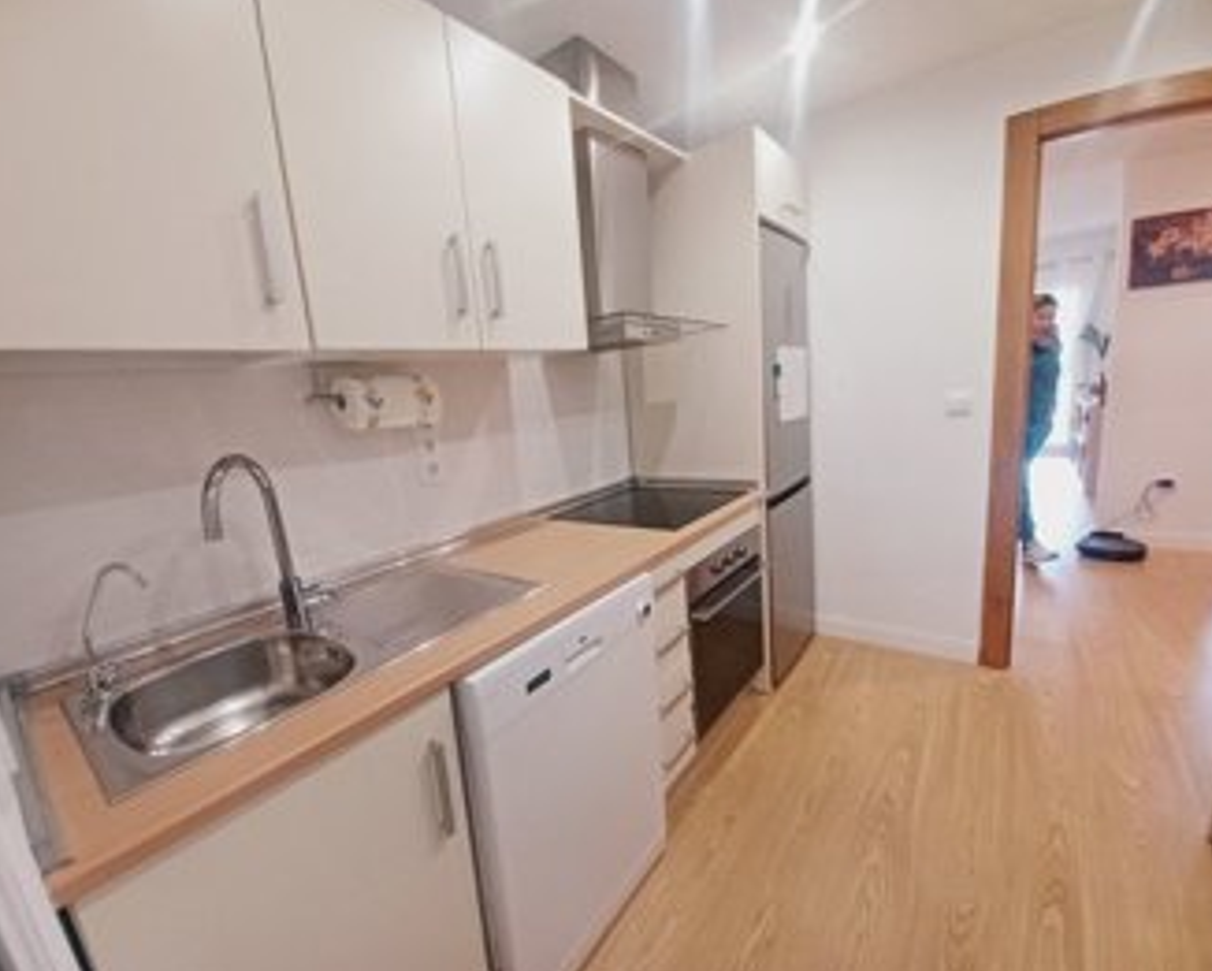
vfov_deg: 88.0
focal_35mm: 14
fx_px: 502
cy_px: 484
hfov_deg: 100.6
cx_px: 573
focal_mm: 1.42
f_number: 2.2
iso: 160
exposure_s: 1/50
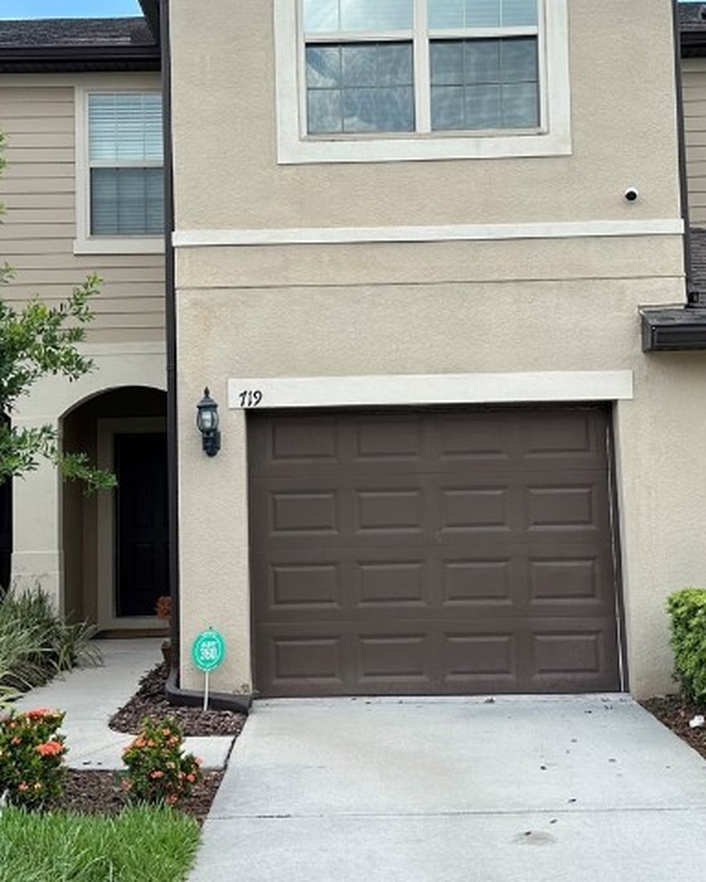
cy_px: 382
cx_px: 349
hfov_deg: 30.3
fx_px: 1306
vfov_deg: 37.3
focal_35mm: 50
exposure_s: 1/2299
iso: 80
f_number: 1.78
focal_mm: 6.86
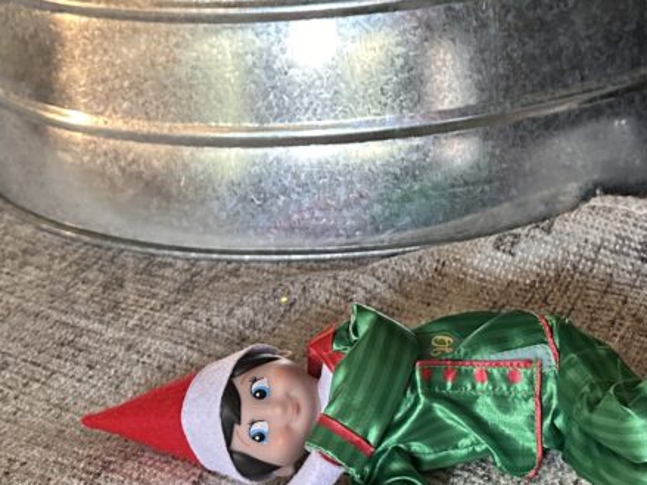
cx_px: 394
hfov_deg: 34.2
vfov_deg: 25.6
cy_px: 91
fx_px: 1046
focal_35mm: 56
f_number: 1.78
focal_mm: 6.86
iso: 800
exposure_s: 1/60
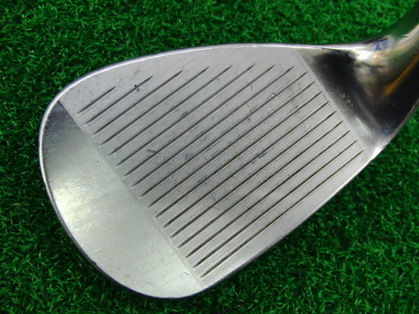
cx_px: 210
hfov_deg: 50.1
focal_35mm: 37
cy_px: 157
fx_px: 448
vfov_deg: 38.7
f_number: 3.6
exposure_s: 1/50
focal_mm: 6.42
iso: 400
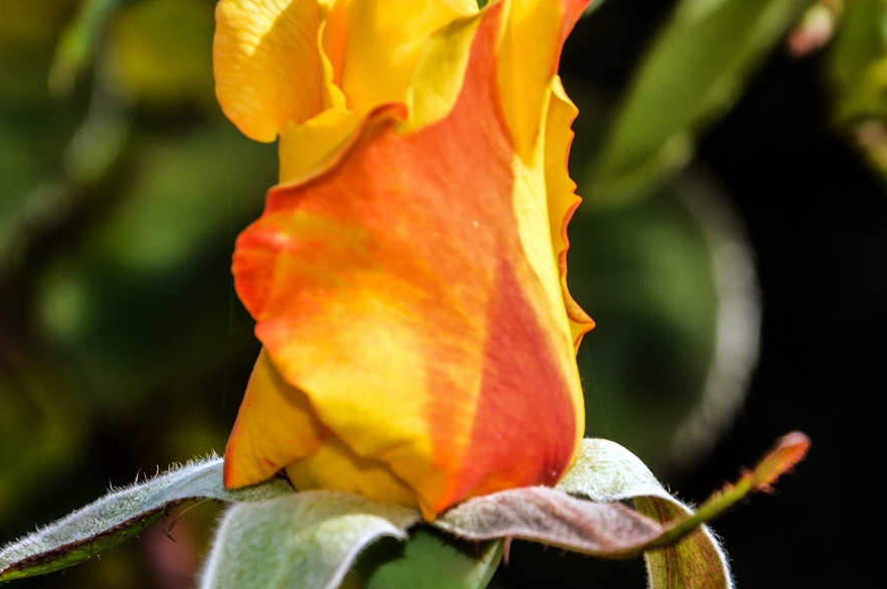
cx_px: 466
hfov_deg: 6.3
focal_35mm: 325
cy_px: 302
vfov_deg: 4.2
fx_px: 7998
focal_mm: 105
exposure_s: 1/200
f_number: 9
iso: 100
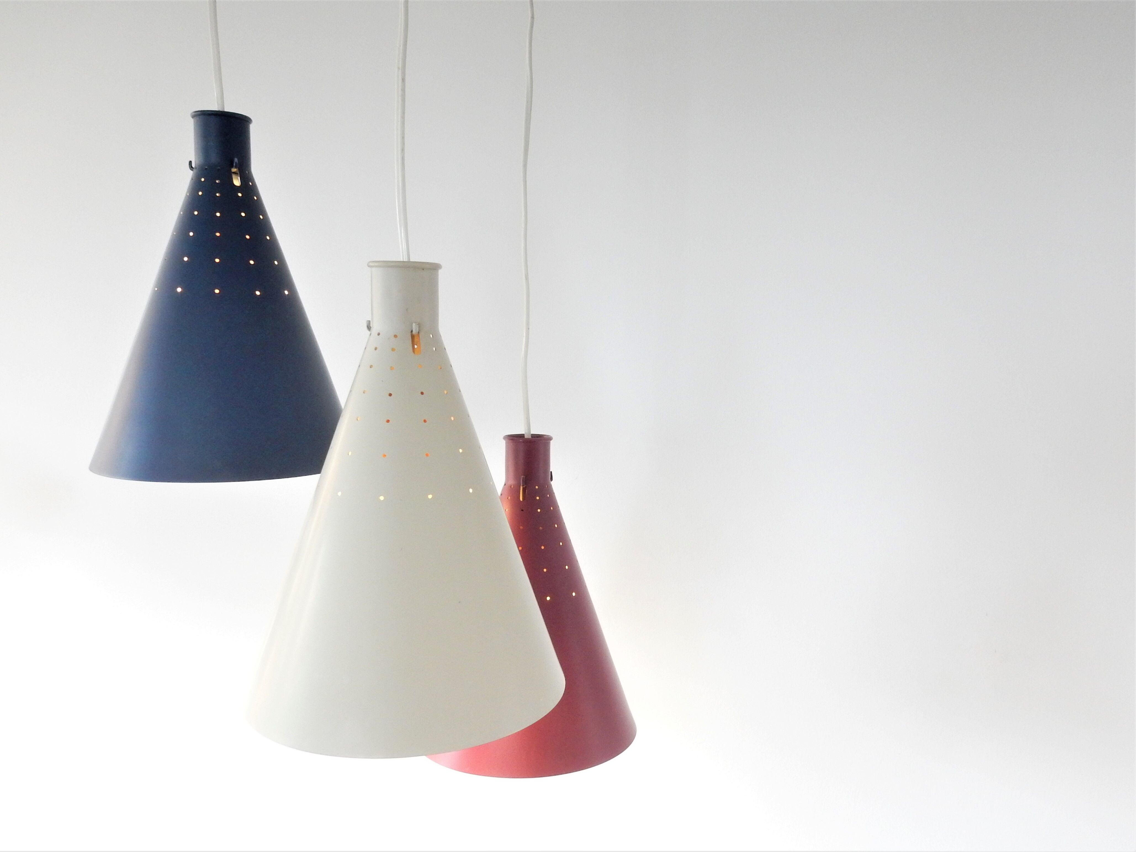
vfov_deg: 54.9
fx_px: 820
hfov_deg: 69.4
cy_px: 426
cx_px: 568
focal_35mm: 25
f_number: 3.7
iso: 400
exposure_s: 1/30
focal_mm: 4.5
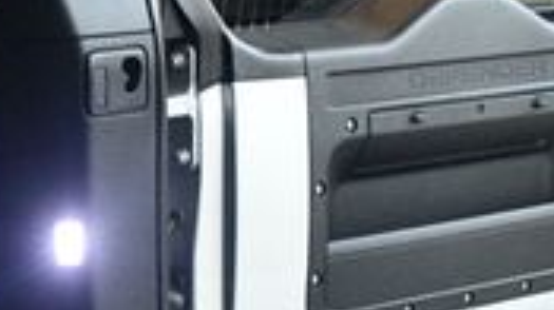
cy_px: 636
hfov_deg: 17.8
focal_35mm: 115
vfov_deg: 9.7
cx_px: -98
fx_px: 1688
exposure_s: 1/60
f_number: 3.5
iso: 3200
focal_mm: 20
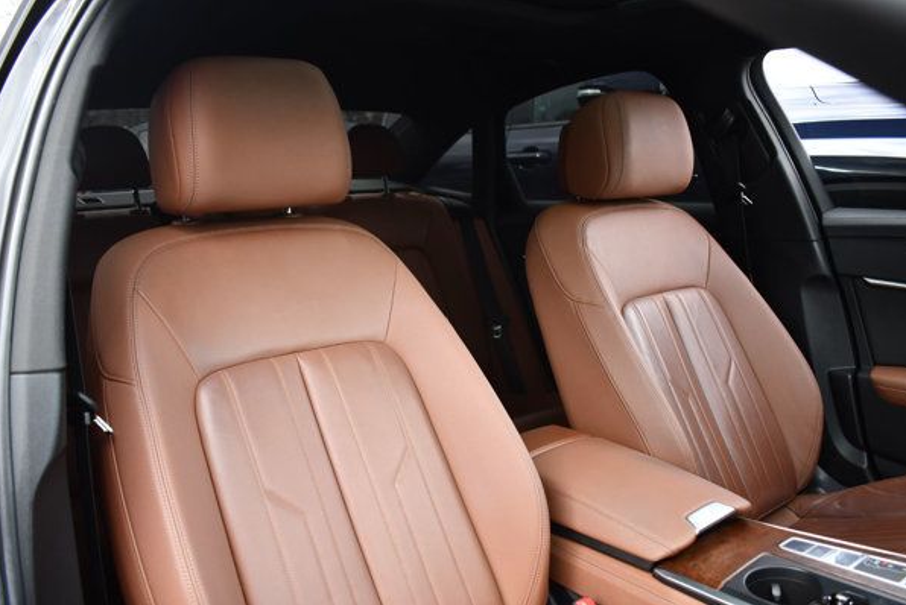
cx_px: 430
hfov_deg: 63.6
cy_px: 323
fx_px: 730
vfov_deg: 45.0
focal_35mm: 29
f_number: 3.5
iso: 500
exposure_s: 1/250
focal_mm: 18
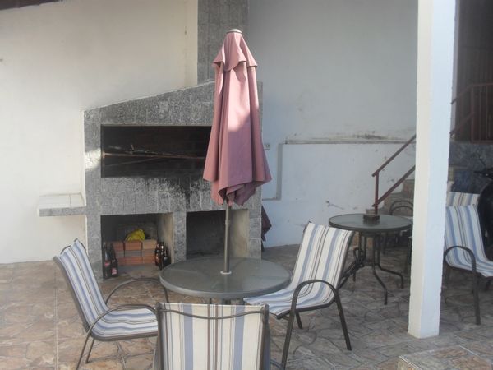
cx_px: 246
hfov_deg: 52.6
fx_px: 498
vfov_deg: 40.7
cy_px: 185
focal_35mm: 35
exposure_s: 1/350
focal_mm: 6.3
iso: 100
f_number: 3.2
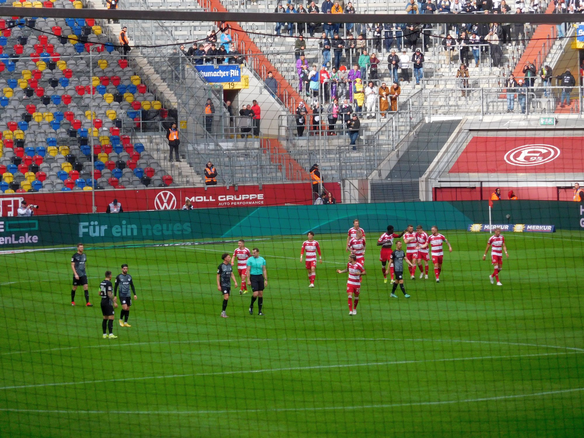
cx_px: 292
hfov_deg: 9.9
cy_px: 219
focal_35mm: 200
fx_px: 3374
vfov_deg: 7.4
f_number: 5.4
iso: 220
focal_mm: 35.7
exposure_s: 1/250
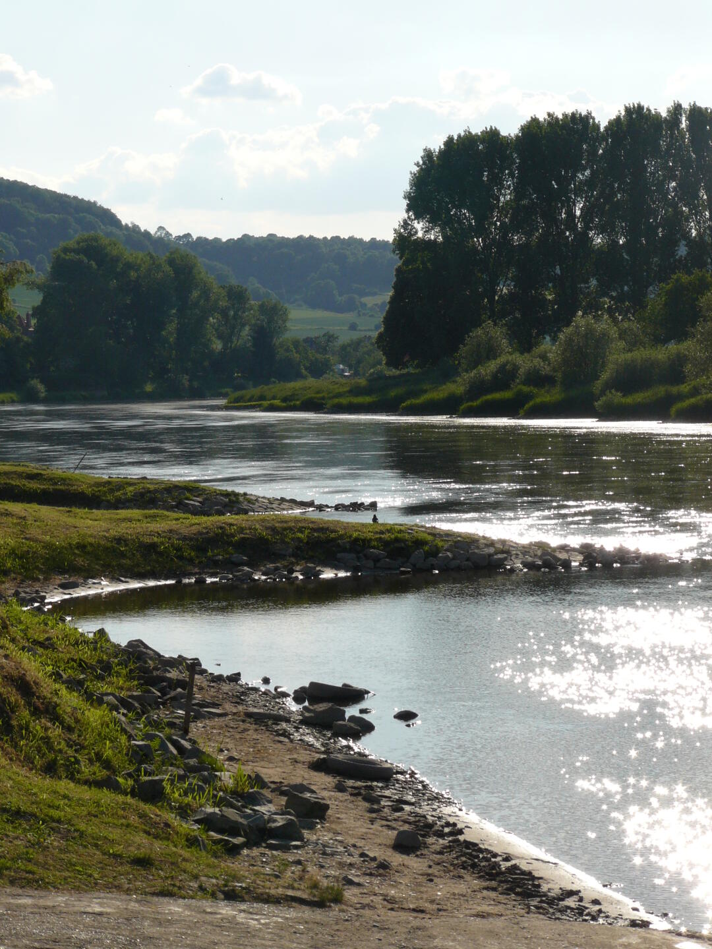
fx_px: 2907
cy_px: 474
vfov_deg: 18.5
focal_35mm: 106
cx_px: 356
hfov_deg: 14.0
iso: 100
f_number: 6.3
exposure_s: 1/500
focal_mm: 17.7
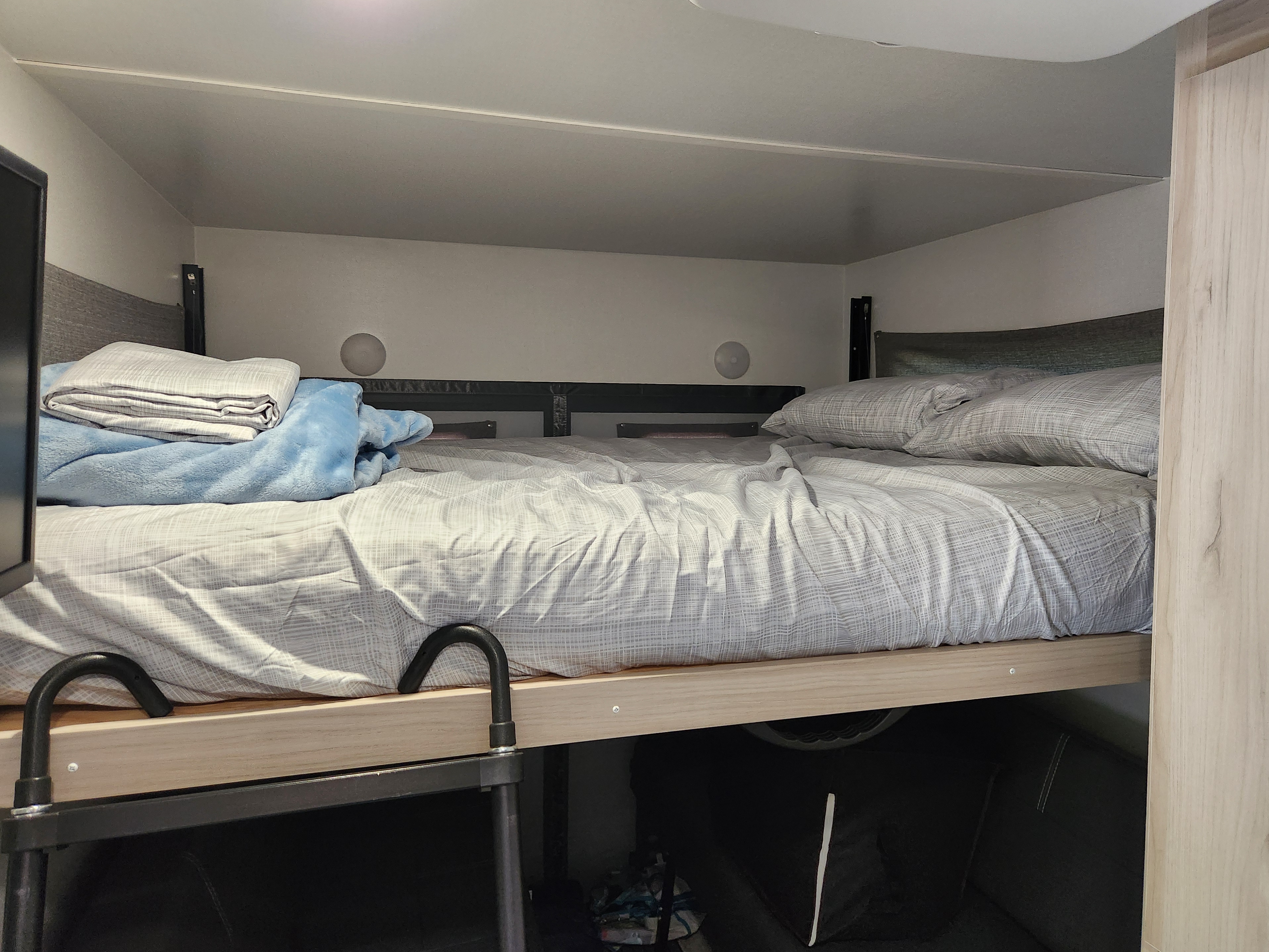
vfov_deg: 56.8
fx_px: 880
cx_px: 657
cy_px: 466
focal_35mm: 24
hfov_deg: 71.6
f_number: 1.8
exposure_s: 1/120
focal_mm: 5.4
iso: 320
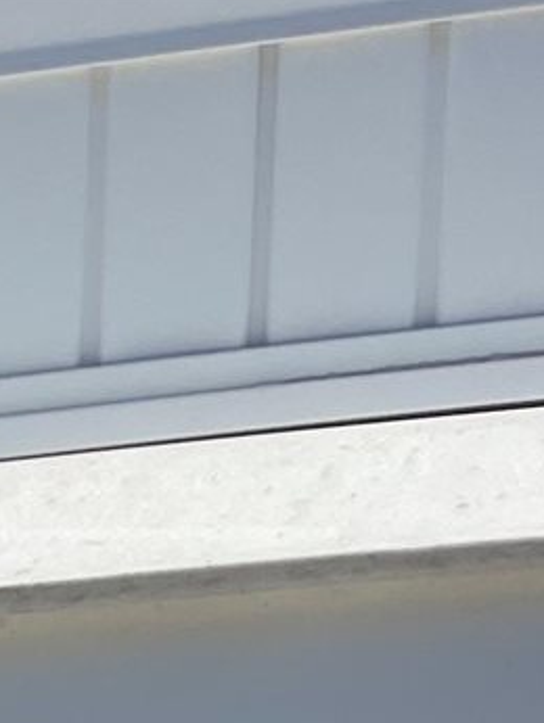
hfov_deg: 7.7
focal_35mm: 173
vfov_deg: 8.7
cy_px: 2395
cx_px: -988
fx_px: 3621
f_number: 1.6
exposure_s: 1/6579
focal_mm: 5.1
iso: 50
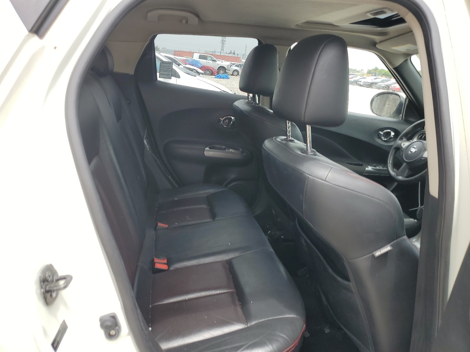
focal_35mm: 26
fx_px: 353
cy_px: 176
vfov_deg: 53.1
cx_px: 235
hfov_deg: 67.3
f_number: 1.5
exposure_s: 1/769
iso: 50
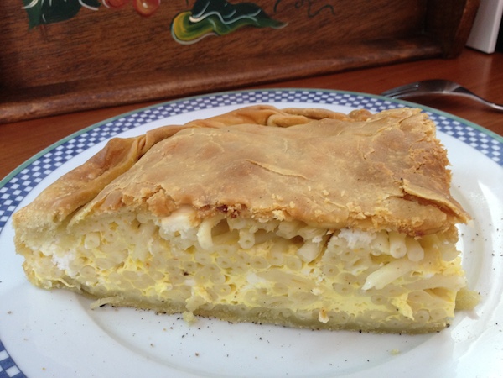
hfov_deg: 52.6
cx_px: 252
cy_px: 189
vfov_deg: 40.7
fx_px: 509
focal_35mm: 35
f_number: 2.4
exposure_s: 1/20
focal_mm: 4.28
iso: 100
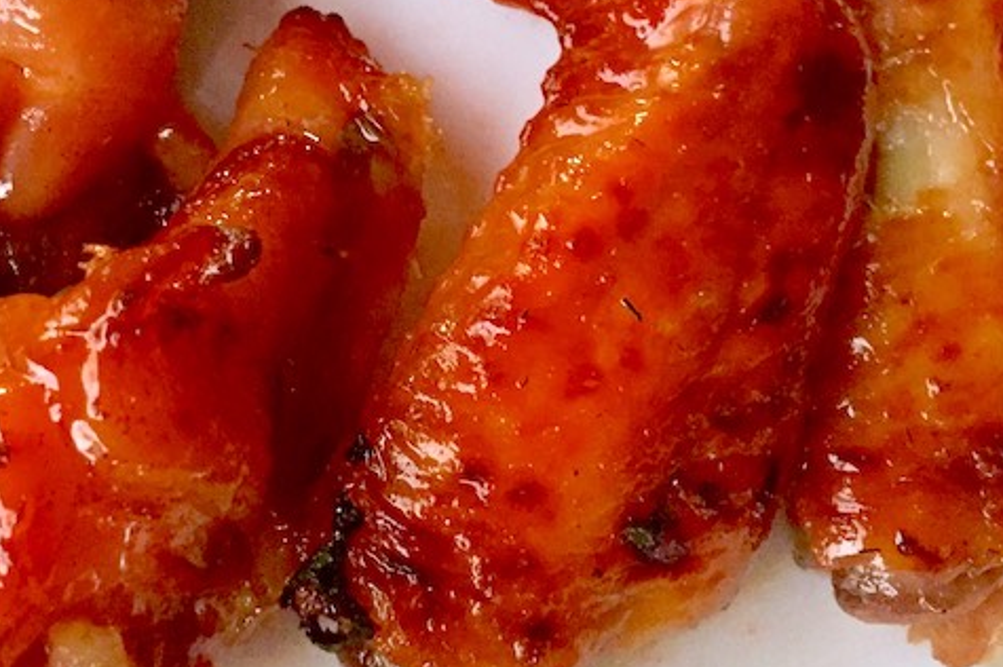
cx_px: 332
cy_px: 156
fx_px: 1698
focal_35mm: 61
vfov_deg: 22.0
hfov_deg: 32.6
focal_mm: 4.15
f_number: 2.2
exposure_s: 1/17
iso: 250
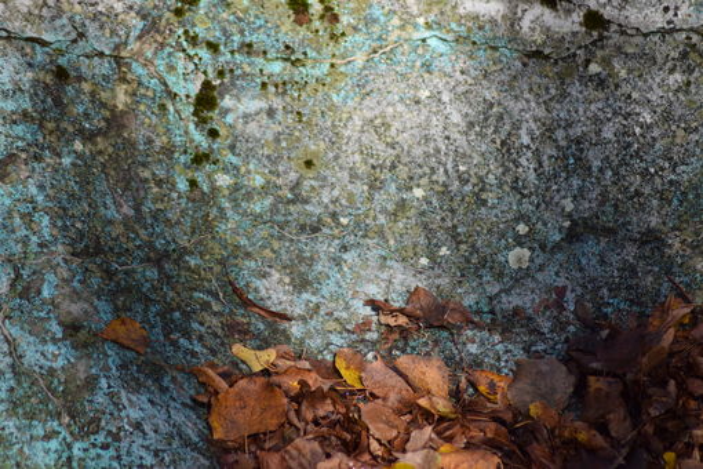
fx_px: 7615
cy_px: 234
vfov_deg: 3.5
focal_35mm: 390
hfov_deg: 5.3
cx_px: 352
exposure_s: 1/1000
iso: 500
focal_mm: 260
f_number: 5
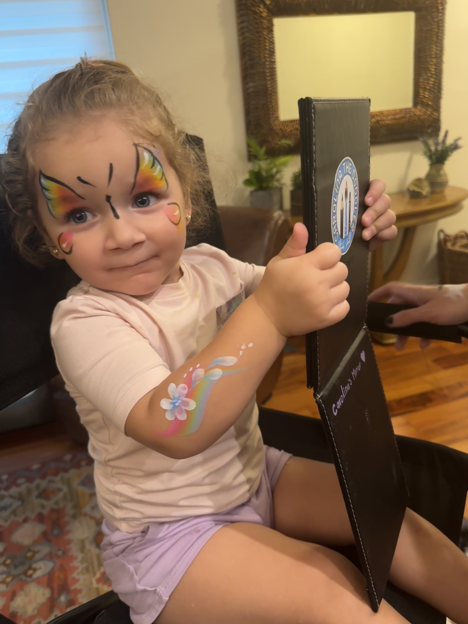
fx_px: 433
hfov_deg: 56.8
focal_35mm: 24
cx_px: 234
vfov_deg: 71.6
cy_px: 312
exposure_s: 1/60
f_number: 1.78
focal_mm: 6.76
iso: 500
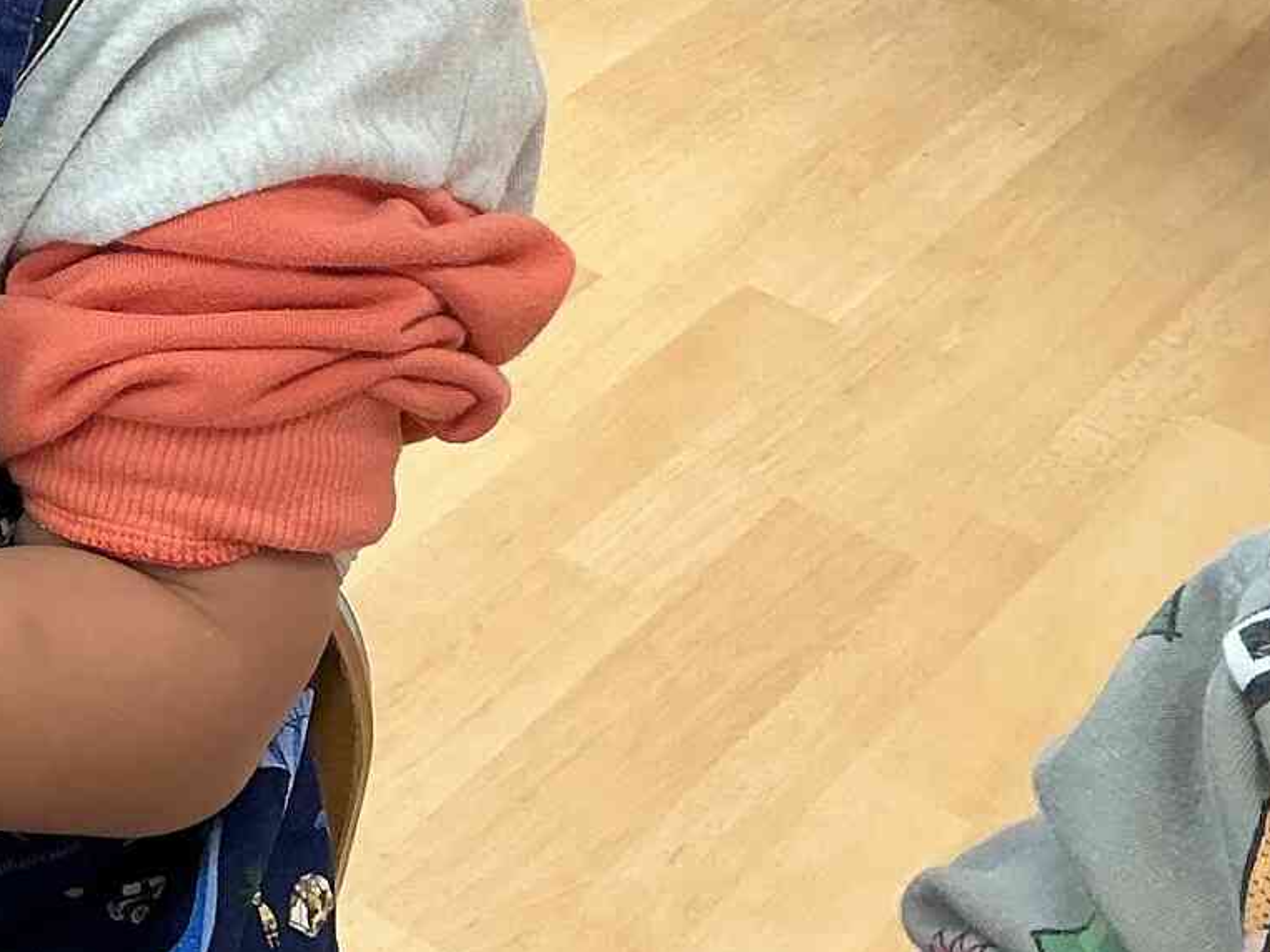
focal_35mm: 92
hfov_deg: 19.8
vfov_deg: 15.7
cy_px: -72
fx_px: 3375
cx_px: -340
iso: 50
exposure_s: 1/100
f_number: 1.8
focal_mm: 3
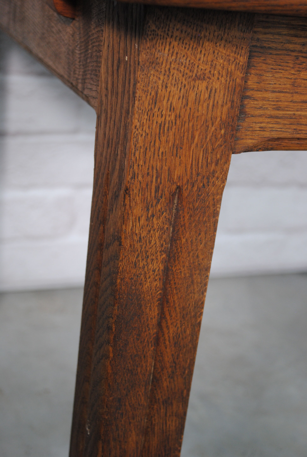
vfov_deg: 33.3
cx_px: 154
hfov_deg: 22.7
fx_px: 764
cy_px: 228
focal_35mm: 60
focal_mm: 40
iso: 400
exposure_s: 1/30
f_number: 5.3
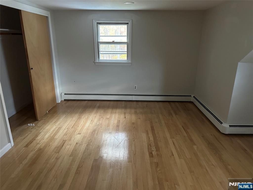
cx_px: 126
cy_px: 95
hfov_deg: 71.6
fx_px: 175
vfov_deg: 56.8
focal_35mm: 24
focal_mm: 6.86
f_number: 1.78
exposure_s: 1/40
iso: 1000
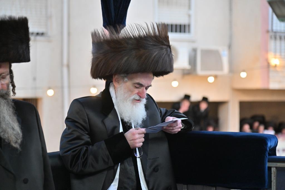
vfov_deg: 12.5
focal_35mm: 110
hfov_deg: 18.6
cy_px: 95
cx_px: 142
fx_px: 871
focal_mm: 110
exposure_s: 1/160
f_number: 4
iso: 1600
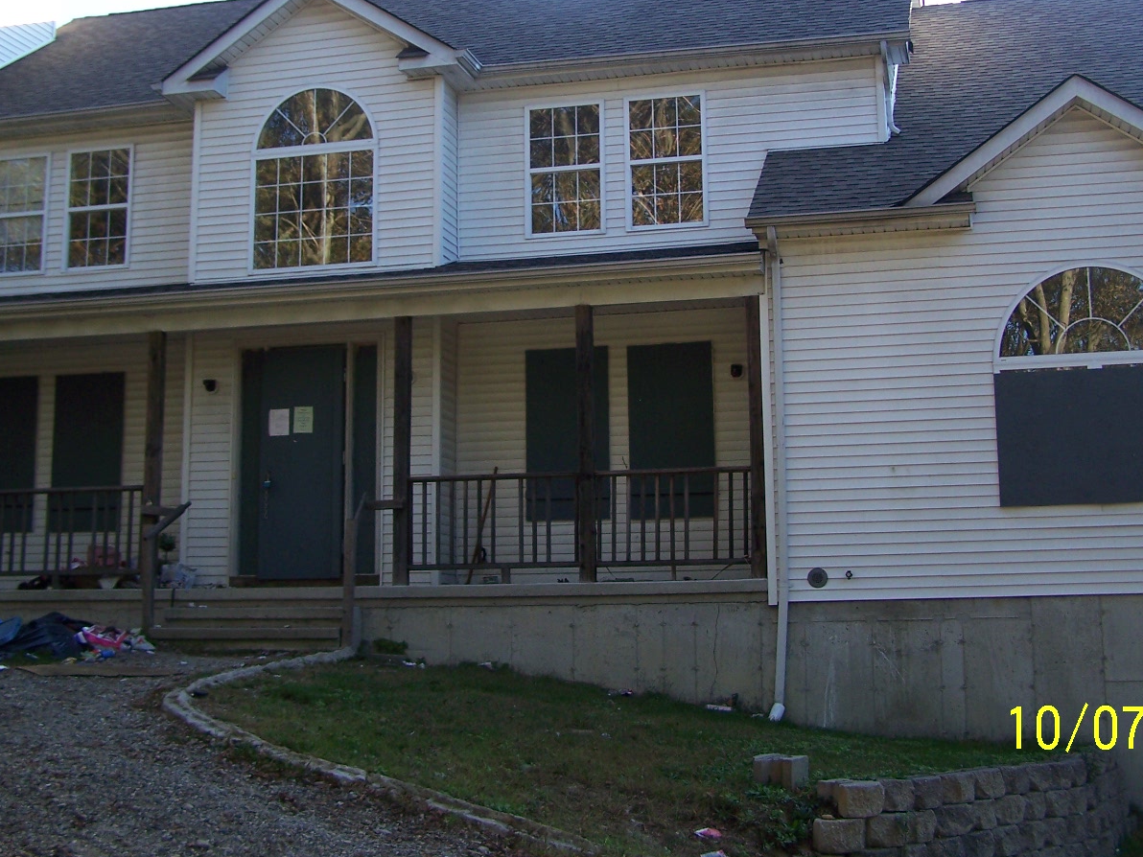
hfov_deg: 37.5
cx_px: 575
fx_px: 1684
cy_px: 296
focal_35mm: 51
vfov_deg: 28.4
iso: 64
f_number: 2.8
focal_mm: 6.3
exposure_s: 1/160
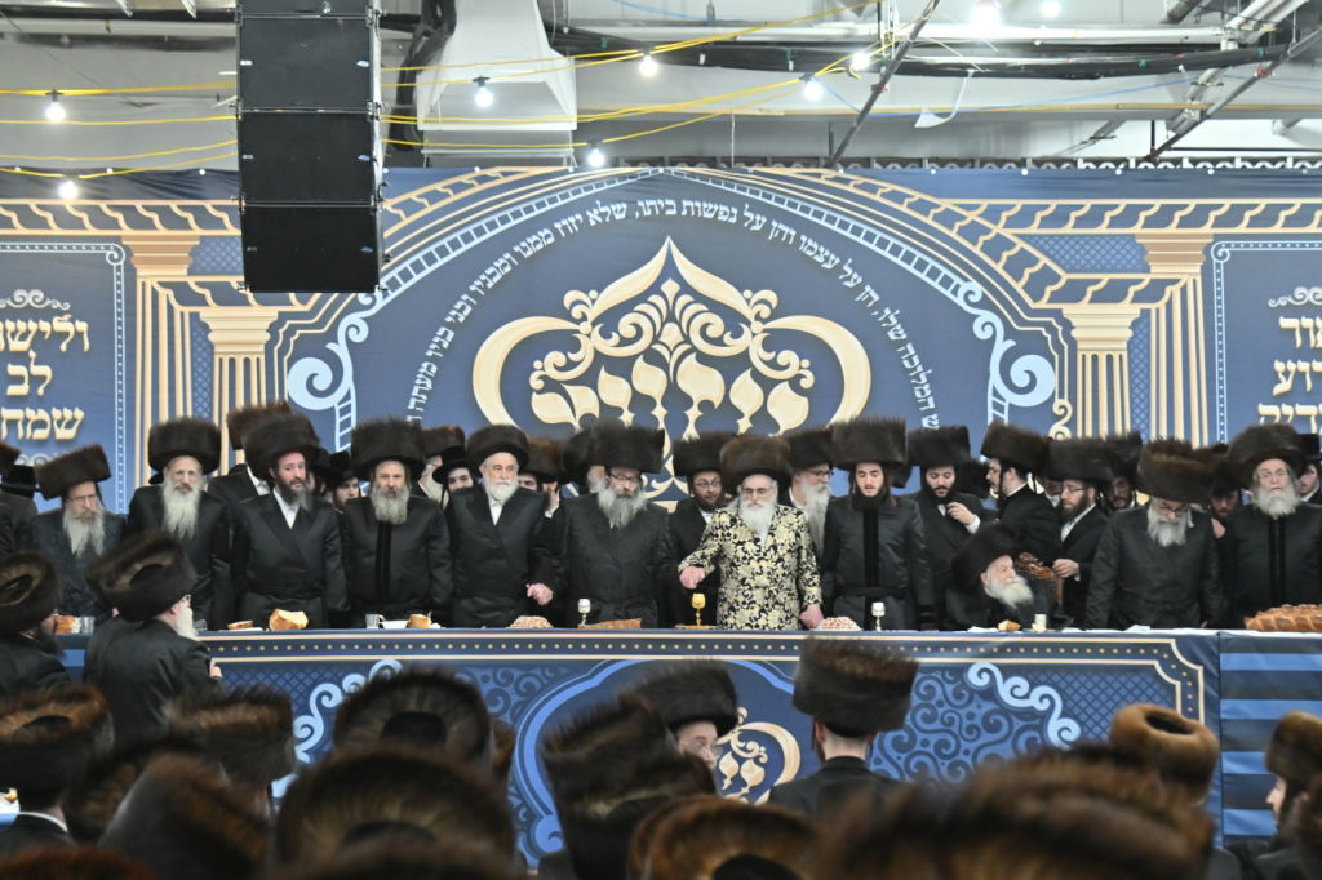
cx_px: 661
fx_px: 2753
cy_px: 440
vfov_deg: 18.2
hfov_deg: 27.0
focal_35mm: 75
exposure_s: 1/200
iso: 1250
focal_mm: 50
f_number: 4
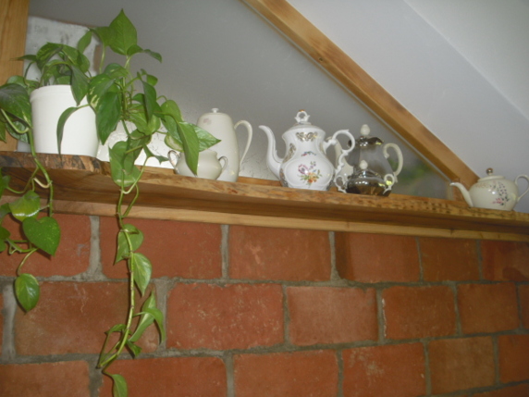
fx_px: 596
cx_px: 264
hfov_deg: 47.9
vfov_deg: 36.8
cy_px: 202
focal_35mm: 39
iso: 100
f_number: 2.8
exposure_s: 1/60
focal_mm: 6.2
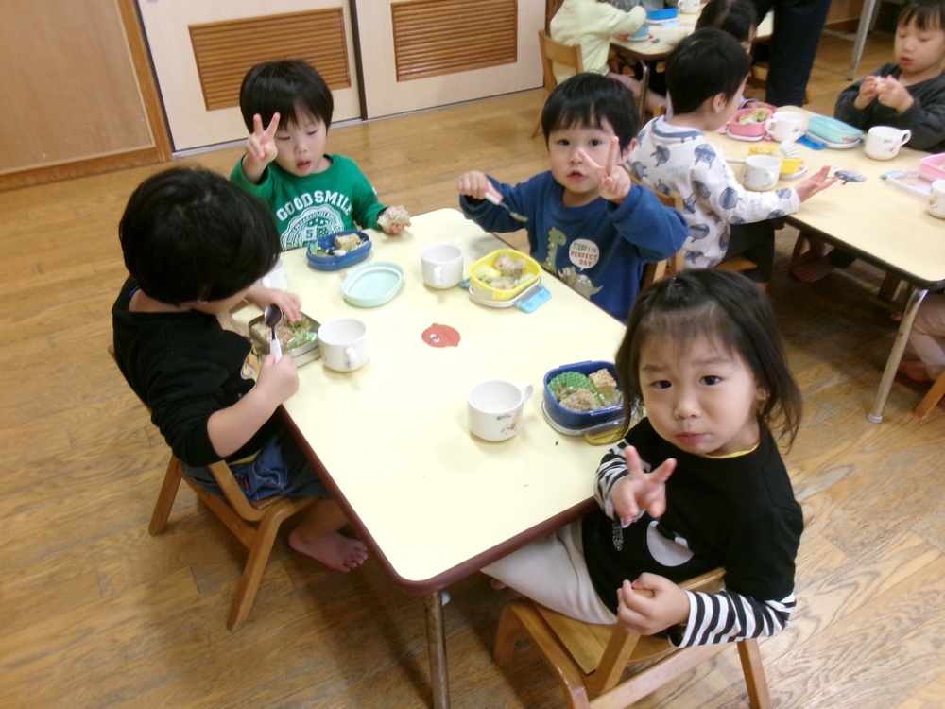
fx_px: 764
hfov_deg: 63.4
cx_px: 472
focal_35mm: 28
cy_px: 354
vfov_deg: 49.7
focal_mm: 5.1
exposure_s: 1/34
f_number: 3.9
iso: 324
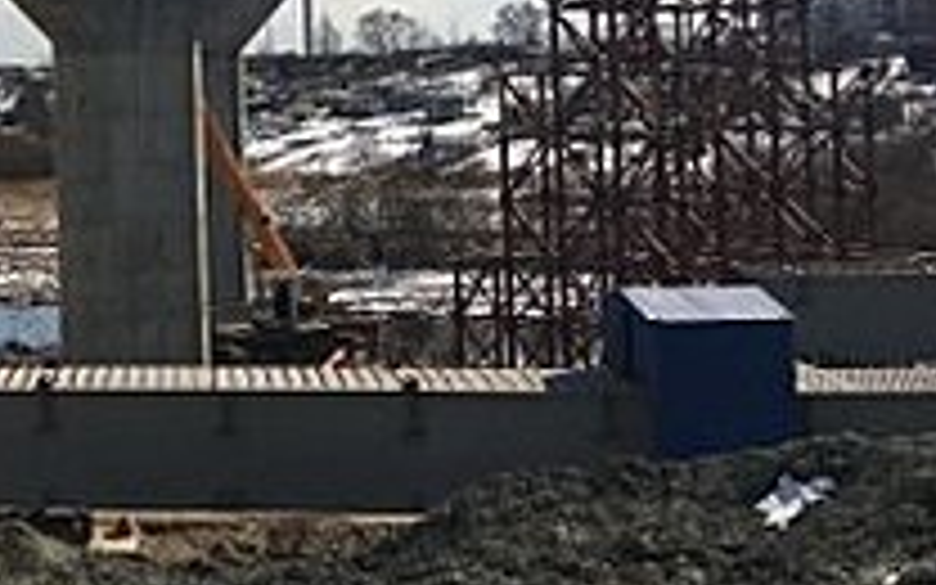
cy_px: 36
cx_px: -88
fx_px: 1760
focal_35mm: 69
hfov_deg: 27.3
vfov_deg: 18.5
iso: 25
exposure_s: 1/2849
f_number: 2.2
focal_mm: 4.15
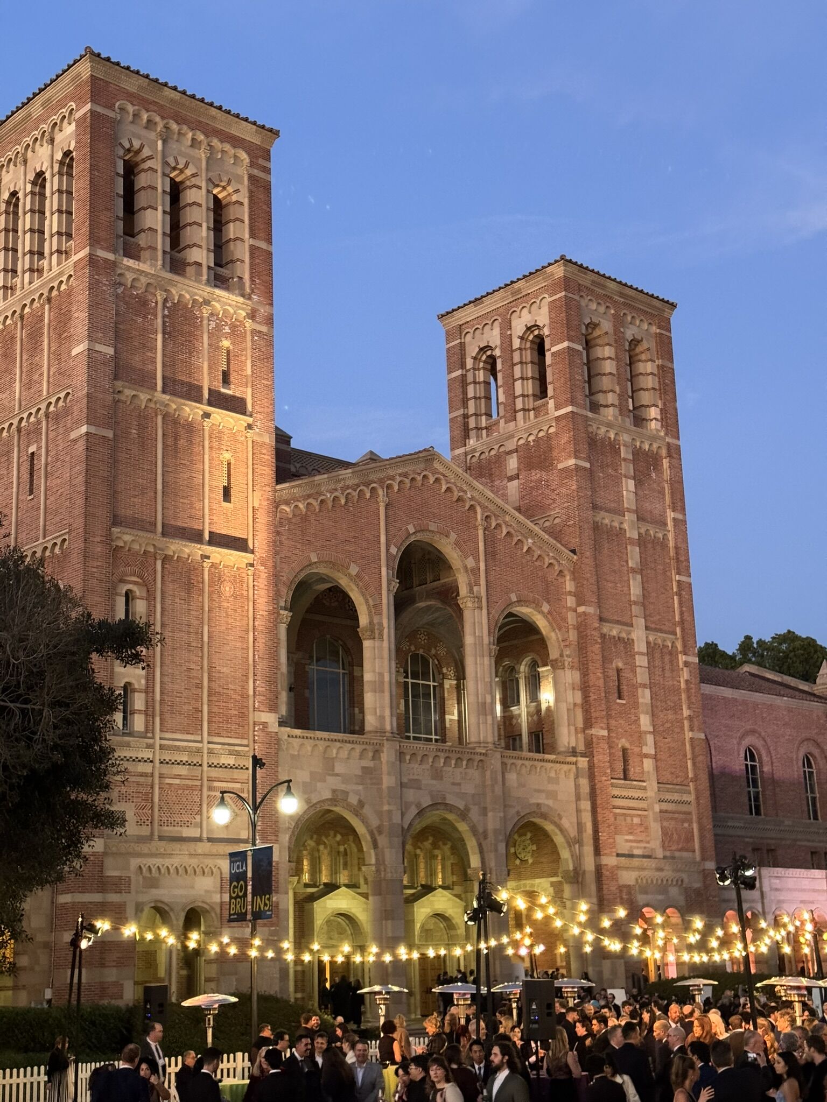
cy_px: 551
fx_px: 1529
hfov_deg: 30.3
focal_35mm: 48
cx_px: 414
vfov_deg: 39.7
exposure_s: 1/40
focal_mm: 6.76
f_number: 1.78
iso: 500
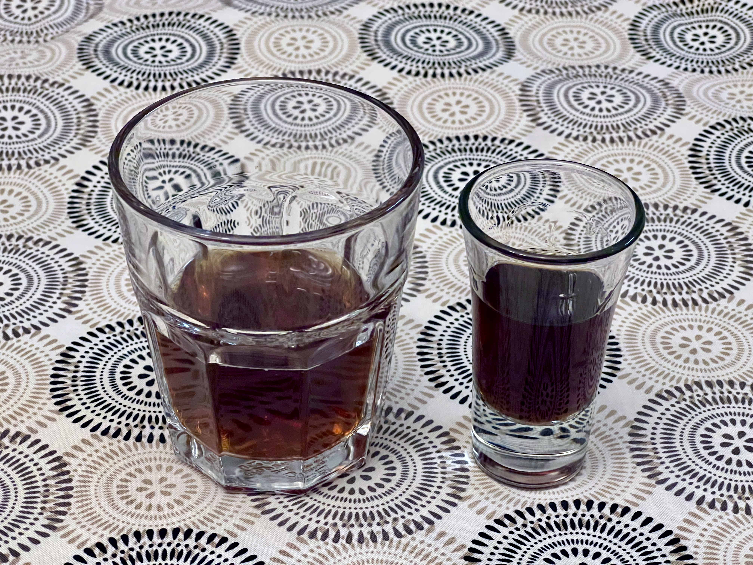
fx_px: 1675
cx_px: 376
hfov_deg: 25.3
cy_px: 282
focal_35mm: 77
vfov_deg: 19.1
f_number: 2.8
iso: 800
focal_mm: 9
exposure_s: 1/60
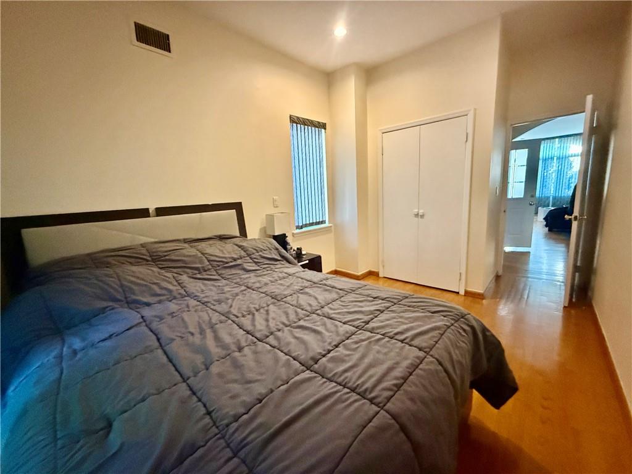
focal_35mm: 14
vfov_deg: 85.7
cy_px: 237
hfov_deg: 102.1
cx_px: 316
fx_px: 256
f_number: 2.2
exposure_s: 1/60
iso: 1000
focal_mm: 2.22
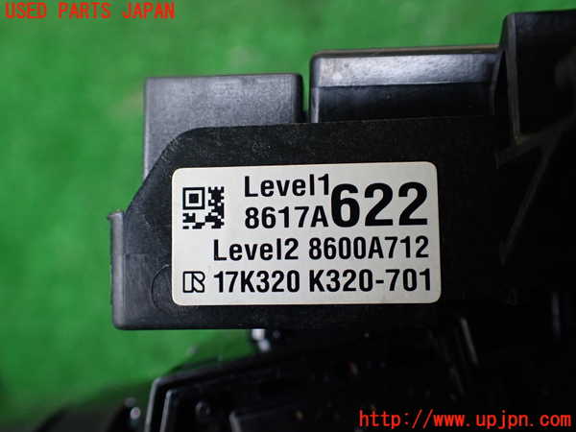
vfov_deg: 46.8
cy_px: 216
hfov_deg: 60.0
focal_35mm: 30
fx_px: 499
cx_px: 288
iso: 320
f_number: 2.3
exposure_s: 1/125
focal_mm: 5.4
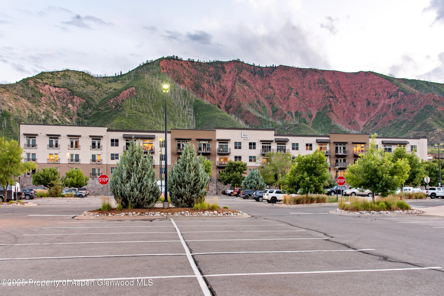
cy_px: 148
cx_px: 222
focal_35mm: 28
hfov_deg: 65.5
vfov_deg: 46.4
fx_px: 345
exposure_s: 1/20
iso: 500
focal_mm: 28
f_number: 8
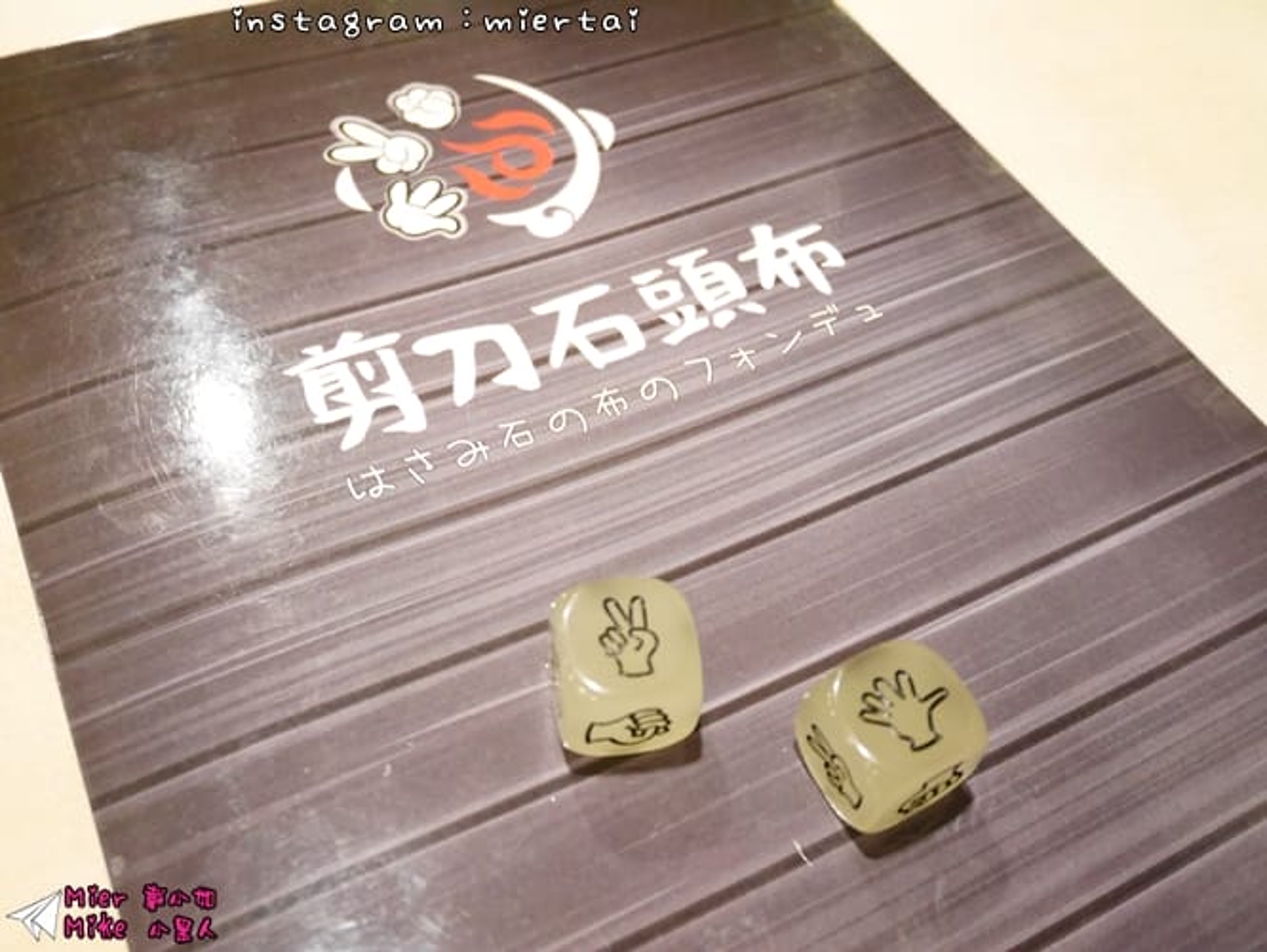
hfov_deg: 53.9
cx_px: 634
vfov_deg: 41.8
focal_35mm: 34
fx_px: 1245
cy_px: 476
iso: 3200
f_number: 4
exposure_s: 1/60
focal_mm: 17
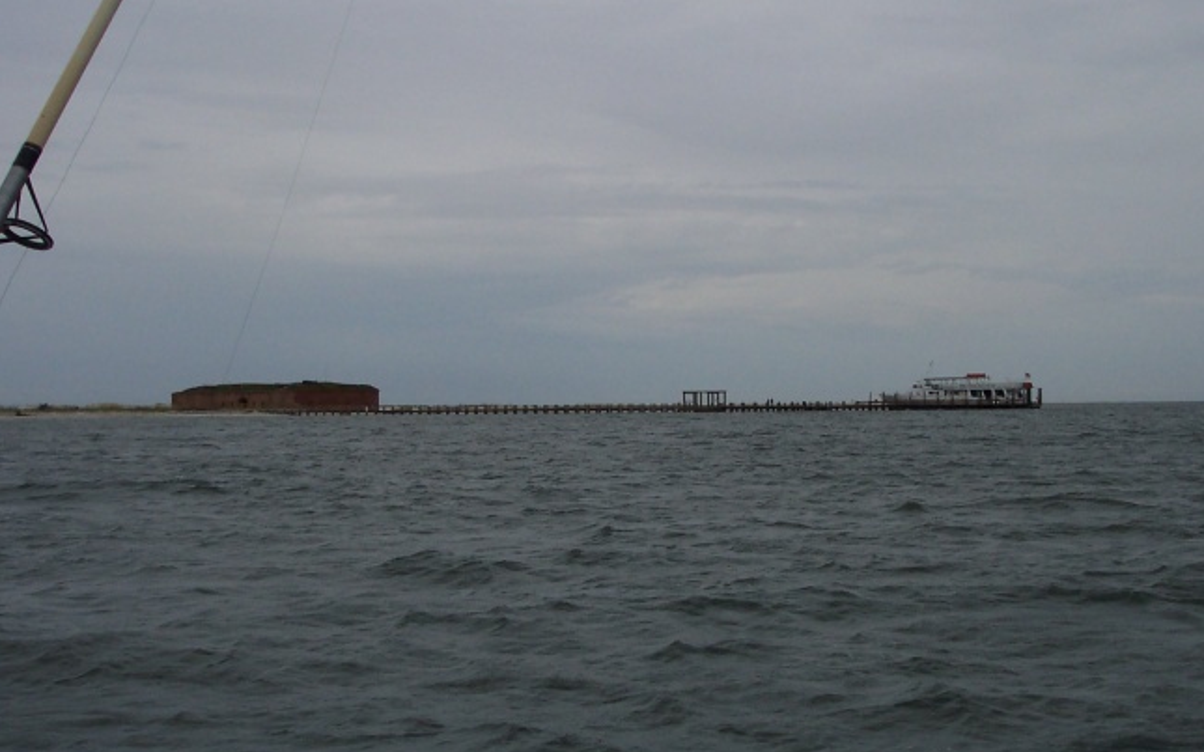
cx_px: 715
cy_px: 333
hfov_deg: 41.7
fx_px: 1575
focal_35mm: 48
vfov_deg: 26.8
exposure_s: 1/1000
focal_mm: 8
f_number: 4.8
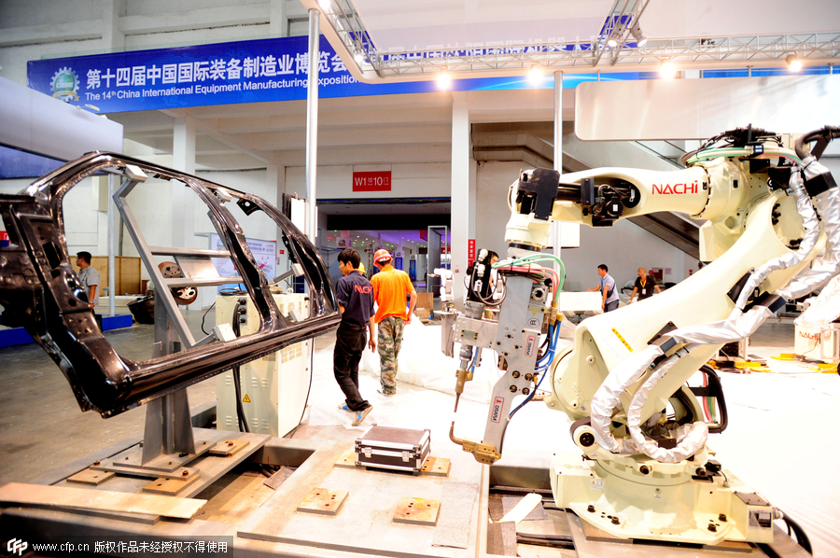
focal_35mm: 17
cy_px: 279
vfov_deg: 70.3
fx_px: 396
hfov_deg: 93.3
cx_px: 420
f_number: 2.8
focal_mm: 17
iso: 2000
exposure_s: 1/250
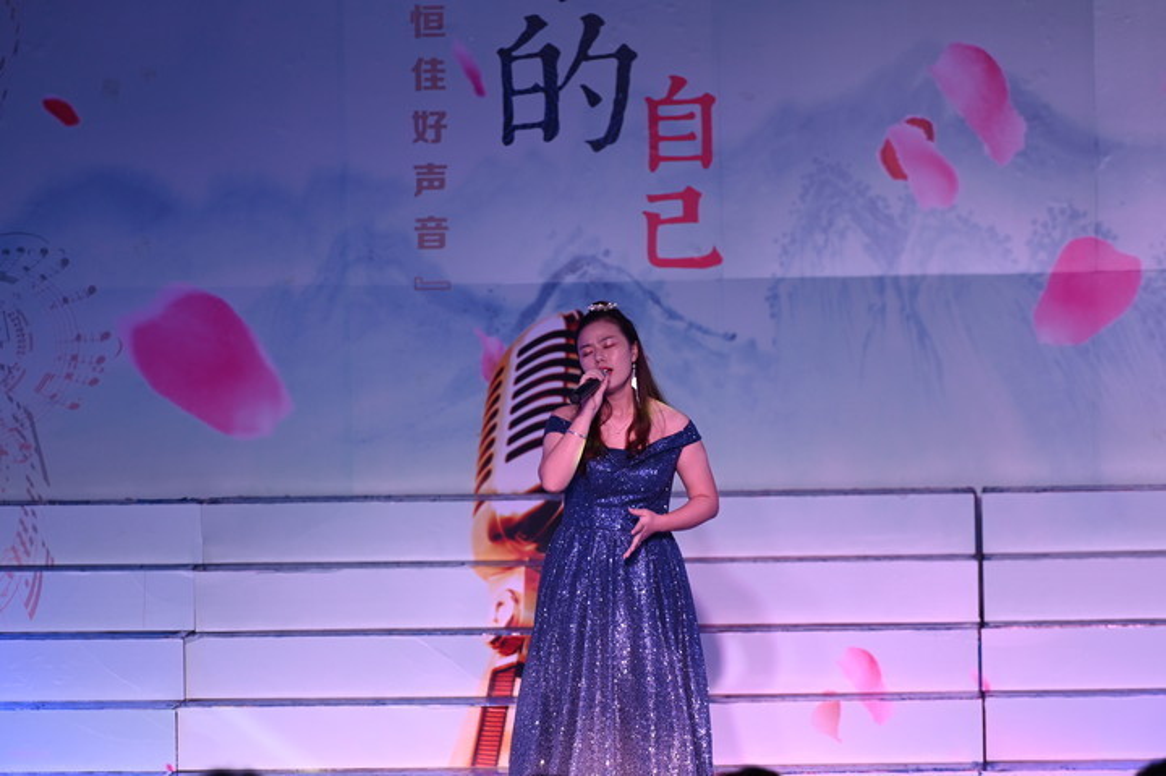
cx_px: 583
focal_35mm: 200
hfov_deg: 10.3
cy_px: 388
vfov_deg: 6.9
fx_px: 6473
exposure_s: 1/160
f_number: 3.2
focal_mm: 200
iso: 800
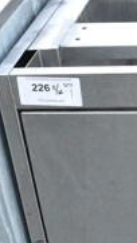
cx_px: 308
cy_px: 164
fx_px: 785
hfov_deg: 9.1
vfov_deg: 17.5
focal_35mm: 122
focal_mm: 23
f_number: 11
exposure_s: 1/500
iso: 6400
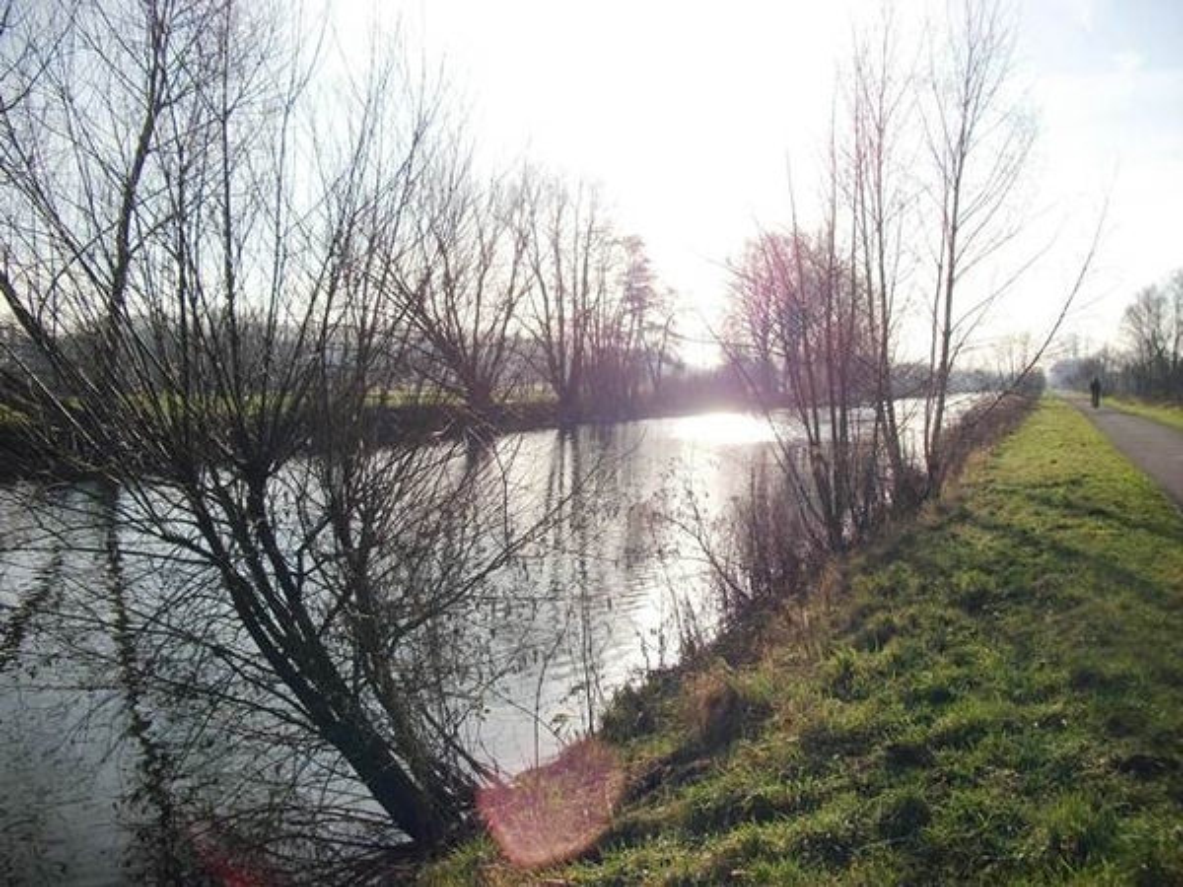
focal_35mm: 32
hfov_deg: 56.8
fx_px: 1094
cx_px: 592
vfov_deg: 44.2
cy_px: 444
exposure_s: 1/200
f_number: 8.8
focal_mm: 5.7
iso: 80
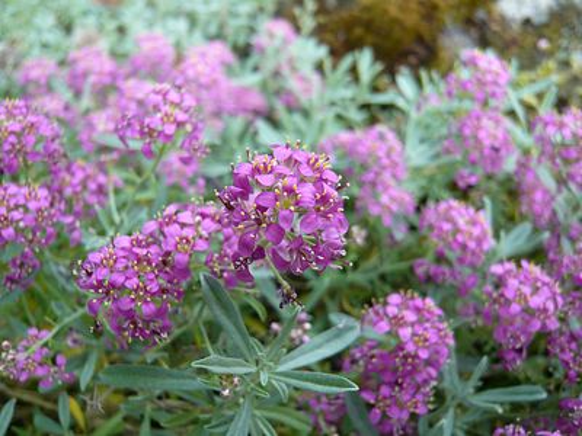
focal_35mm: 28
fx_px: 471
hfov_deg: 63.4
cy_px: 218
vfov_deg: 49.7
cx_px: 291
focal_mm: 4.6
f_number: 2.8
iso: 125
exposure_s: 1/30
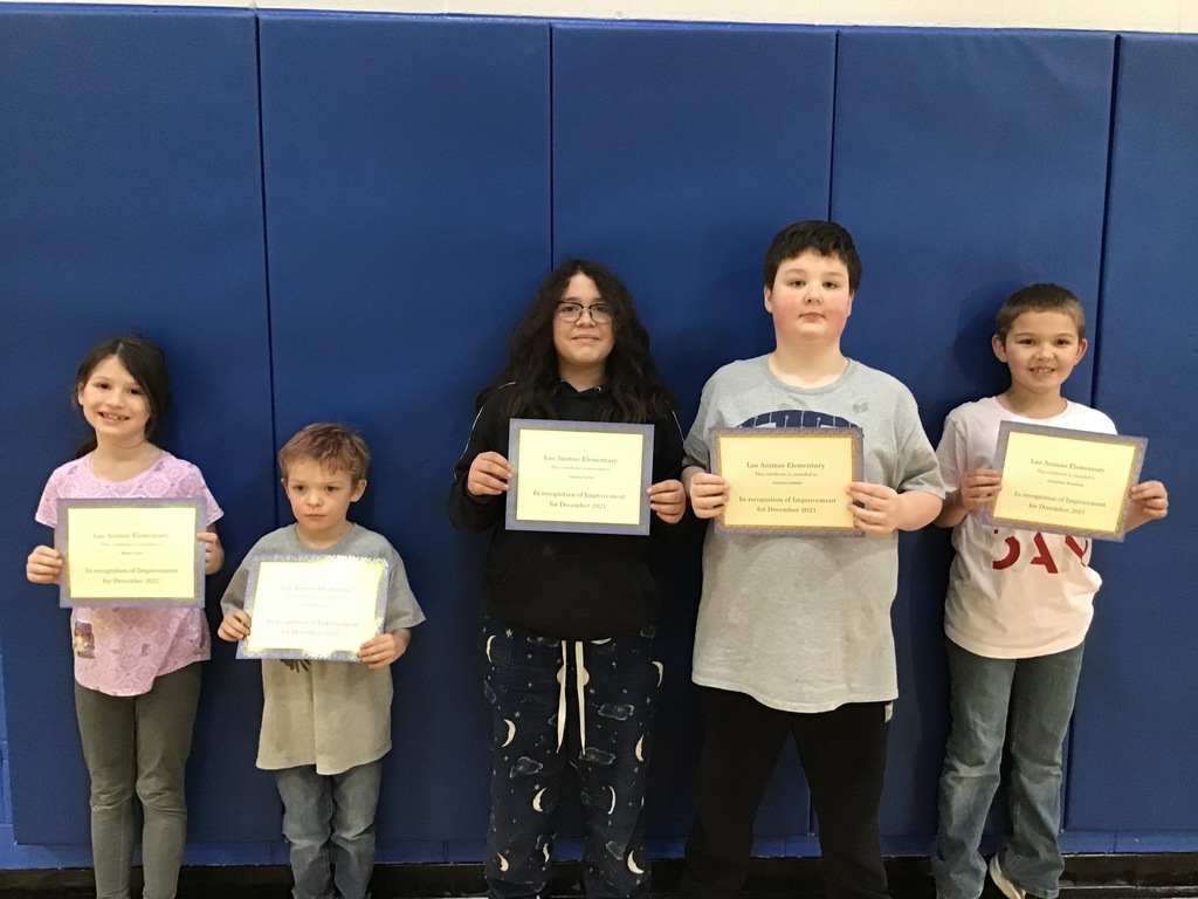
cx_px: 599
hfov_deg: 58.4
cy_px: 450
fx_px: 1073
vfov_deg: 45.4
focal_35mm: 31
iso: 200
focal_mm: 3.3
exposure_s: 1/17
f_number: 2.4
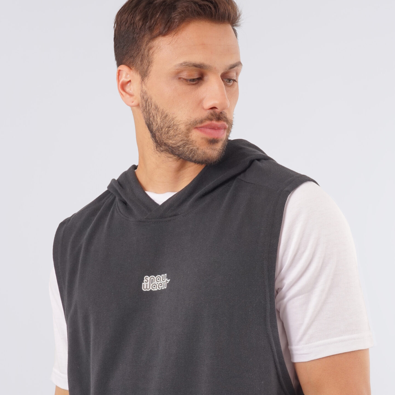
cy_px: 292
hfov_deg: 19.7
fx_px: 1136
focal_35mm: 88
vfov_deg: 19.6
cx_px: 223
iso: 160
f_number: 13
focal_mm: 58
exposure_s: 1/125
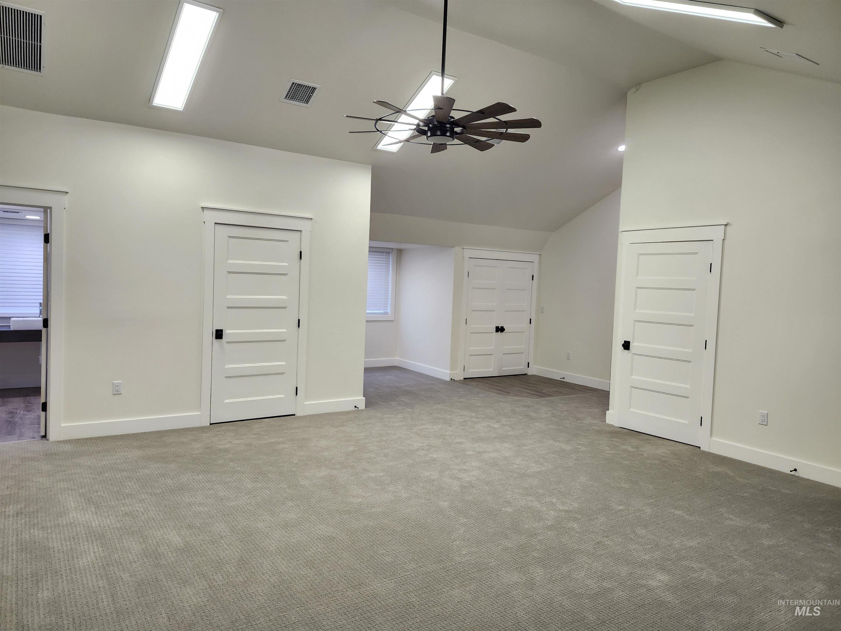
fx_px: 559
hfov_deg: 73.9
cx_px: 420
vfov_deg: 58.9
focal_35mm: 23
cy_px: 316
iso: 160
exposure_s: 1/120
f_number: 1.8
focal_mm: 5.54
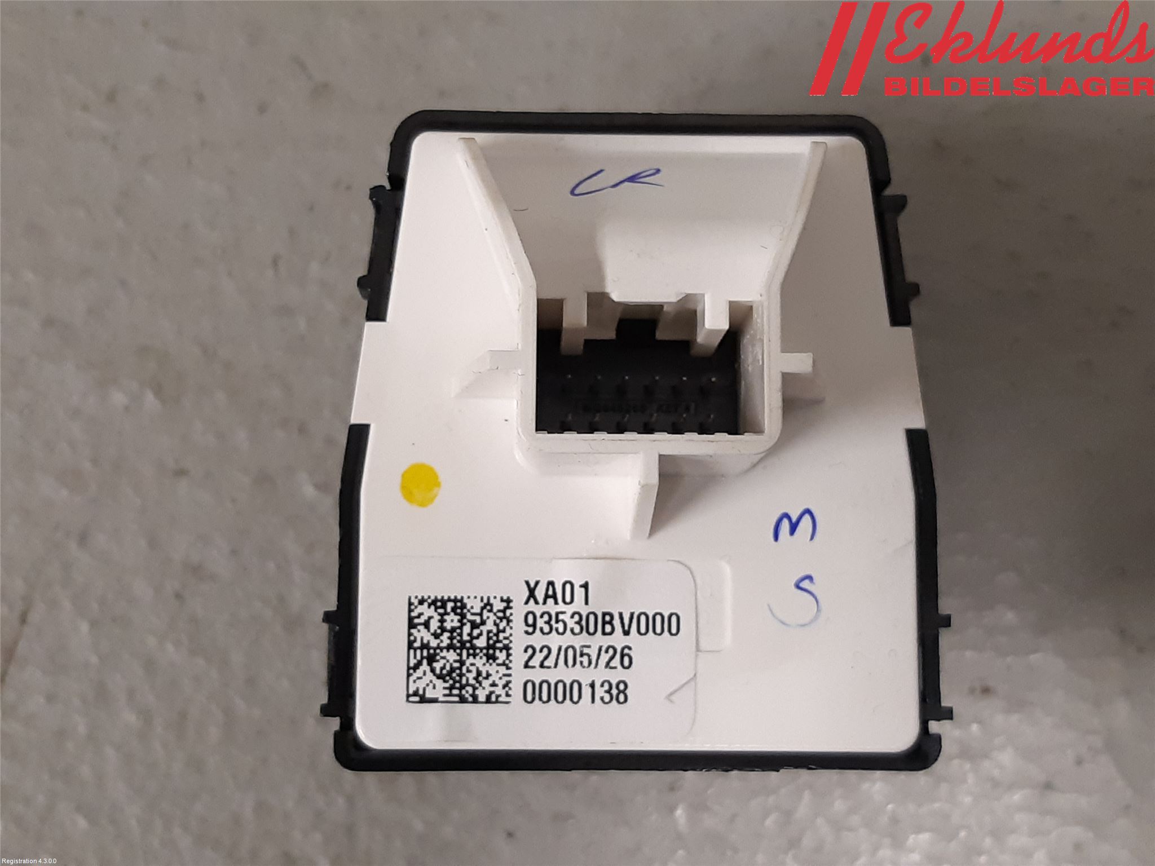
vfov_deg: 53.1
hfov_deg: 67.3
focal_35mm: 26
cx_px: 578
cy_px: 433
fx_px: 868
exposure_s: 1/50
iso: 160
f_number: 1.7
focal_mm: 3.93
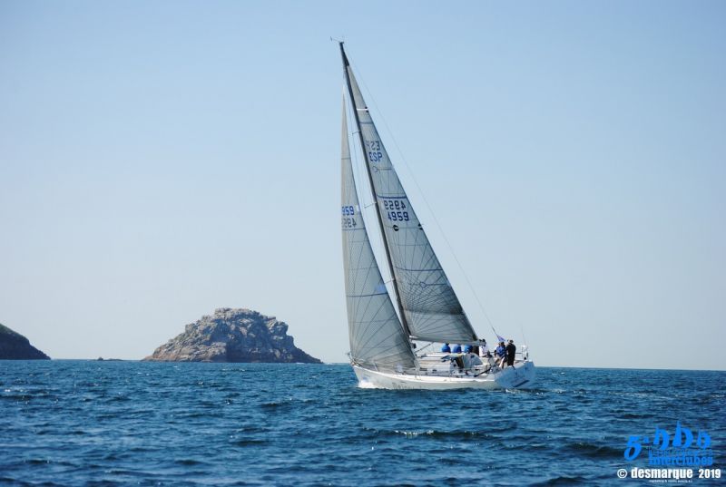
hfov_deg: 16.6
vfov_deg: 11.2
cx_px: 363
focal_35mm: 123
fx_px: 2486
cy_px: 244
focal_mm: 82
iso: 100
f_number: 6.3
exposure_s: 1/640
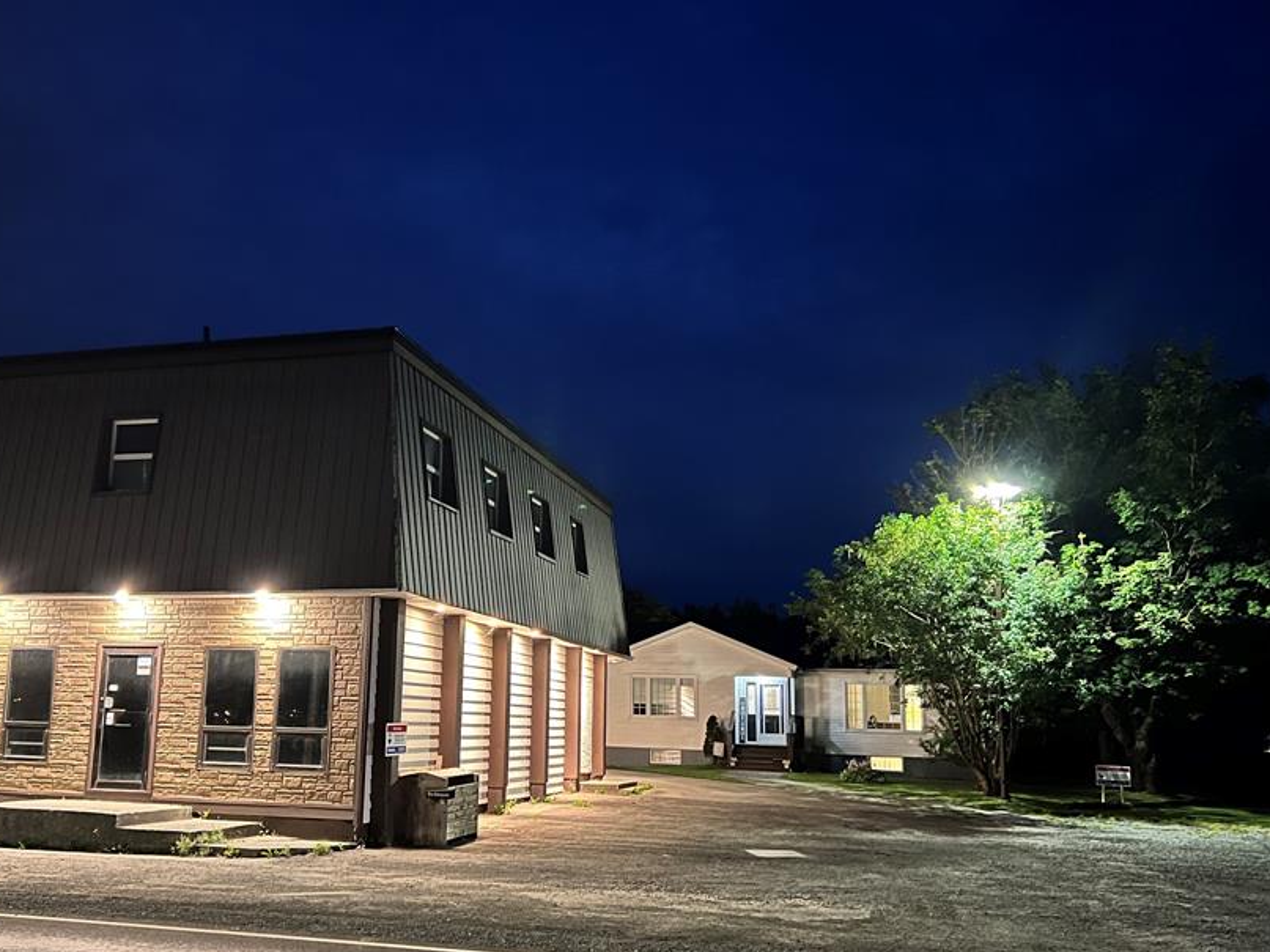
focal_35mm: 33
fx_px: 1211
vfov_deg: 42.8
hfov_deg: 54.9
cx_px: 507
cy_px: 552
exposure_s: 1/9
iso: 640
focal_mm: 5.7
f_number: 1.5
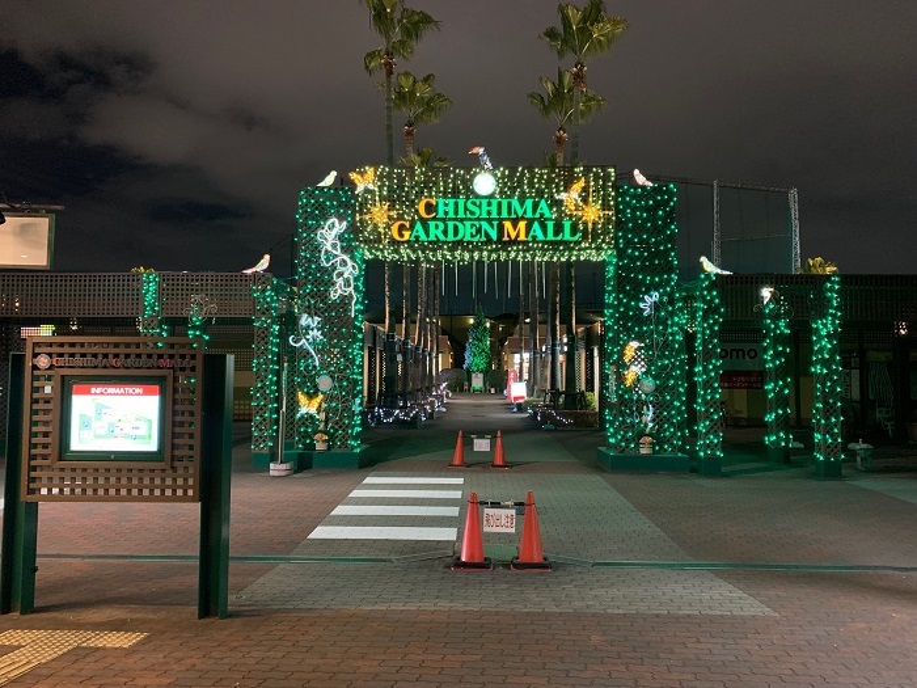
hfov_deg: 67.3
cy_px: 344
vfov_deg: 53.1
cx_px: 458
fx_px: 689
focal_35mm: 26
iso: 640
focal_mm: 4.25
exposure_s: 1/30
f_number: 1.8
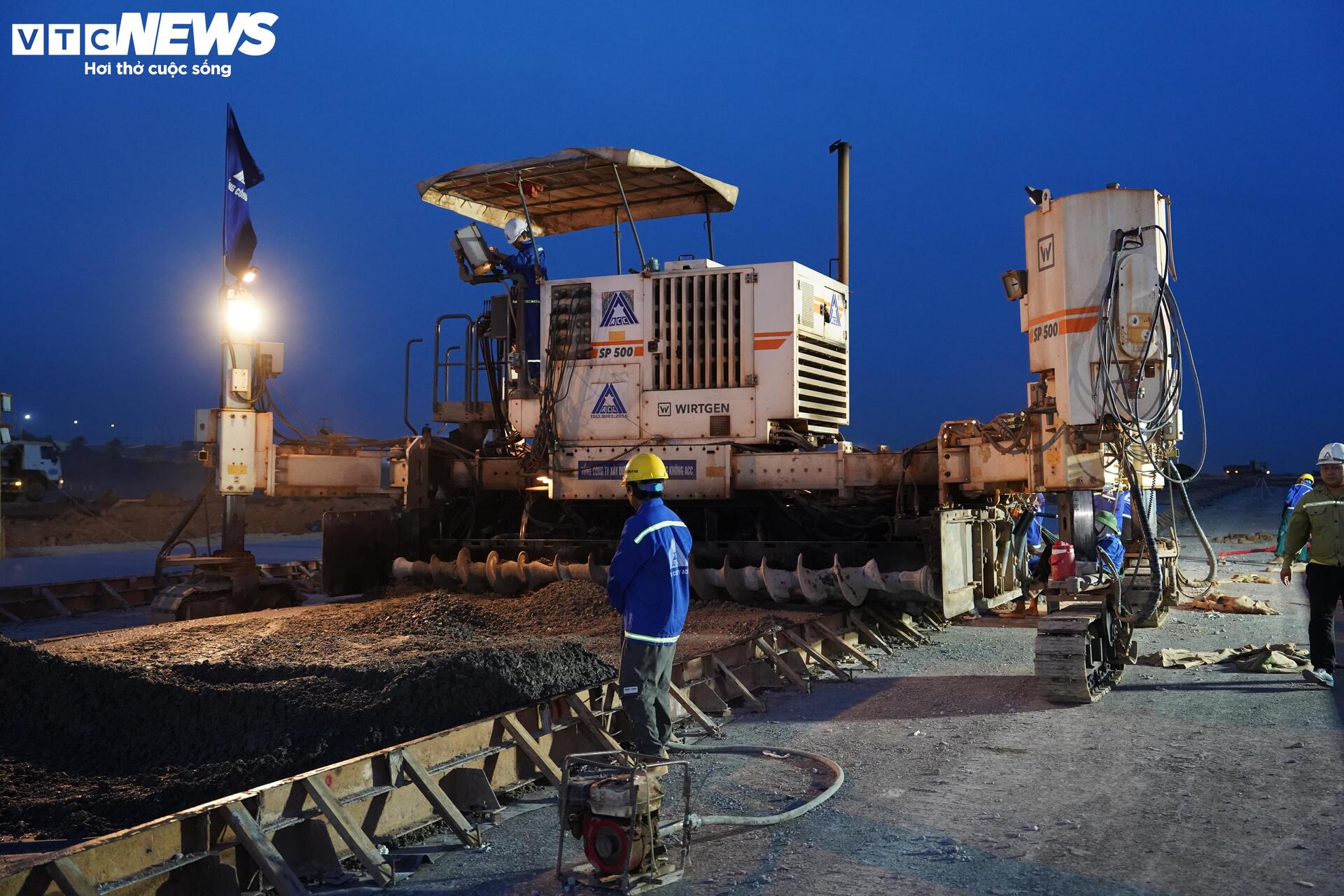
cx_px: 672
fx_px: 1269
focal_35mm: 34
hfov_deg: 55.8
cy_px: 448
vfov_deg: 38.9
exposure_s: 1/100
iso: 4000
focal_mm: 34
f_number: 2.8
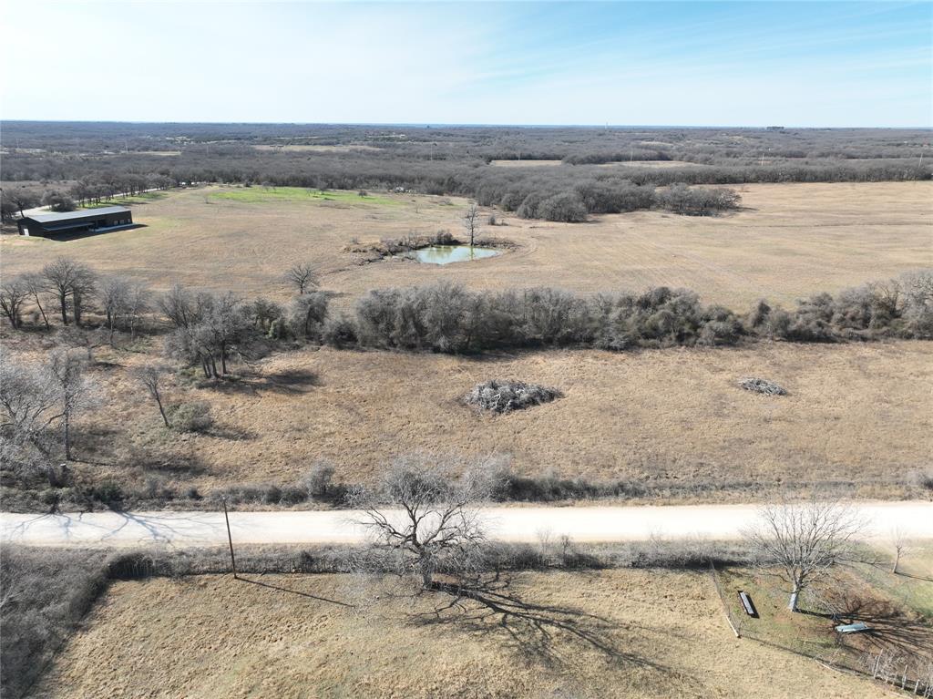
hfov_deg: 71.6
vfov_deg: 56.8
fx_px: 647
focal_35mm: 24
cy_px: 350
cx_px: 466
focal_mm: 12.29
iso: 100
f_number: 2.8
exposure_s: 1/2000
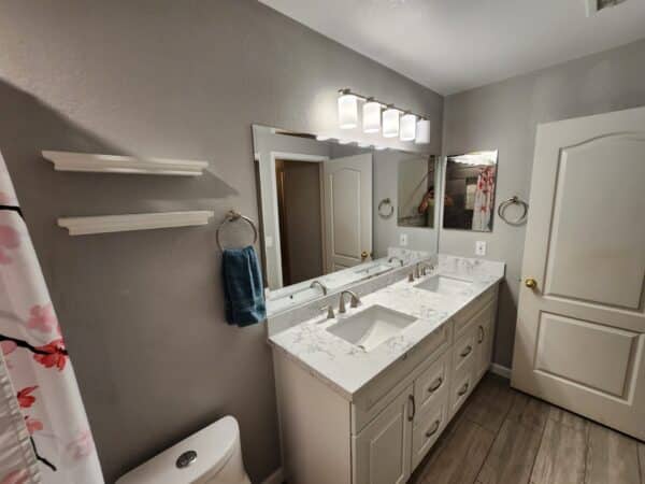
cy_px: 242
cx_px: 322
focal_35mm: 13
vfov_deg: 89.9
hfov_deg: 106.2
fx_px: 242
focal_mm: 2.2
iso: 200
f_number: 2.2
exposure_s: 1/60
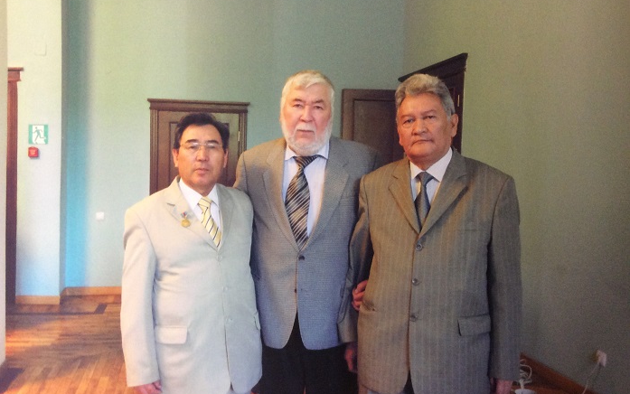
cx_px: 315
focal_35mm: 34
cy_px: 222
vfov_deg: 37.2
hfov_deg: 56.7
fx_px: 584
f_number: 2.4
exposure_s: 1/25
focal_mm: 3.3
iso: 125
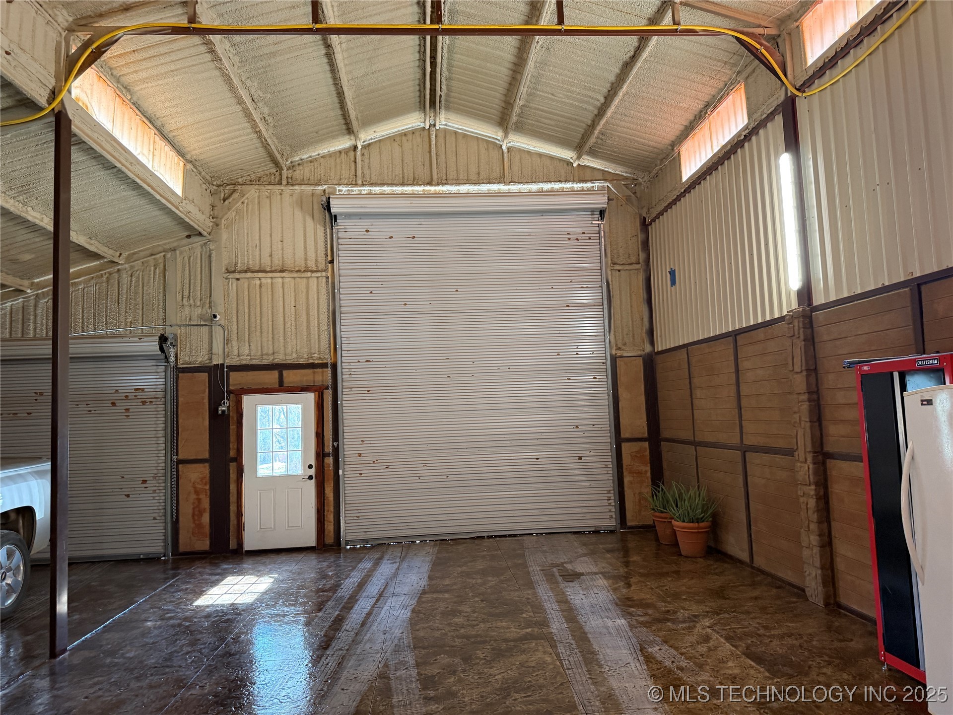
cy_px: 358
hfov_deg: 71.6
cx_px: 476
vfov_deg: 56.8
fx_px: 661
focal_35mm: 24
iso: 400
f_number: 1.78
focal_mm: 6.76
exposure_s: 1/60
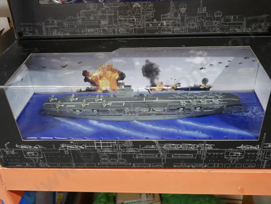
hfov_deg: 51.3
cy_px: 110
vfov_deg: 39.7
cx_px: 147
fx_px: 282
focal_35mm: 36
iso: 1000
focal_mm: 16
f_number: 4
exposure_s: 1/60
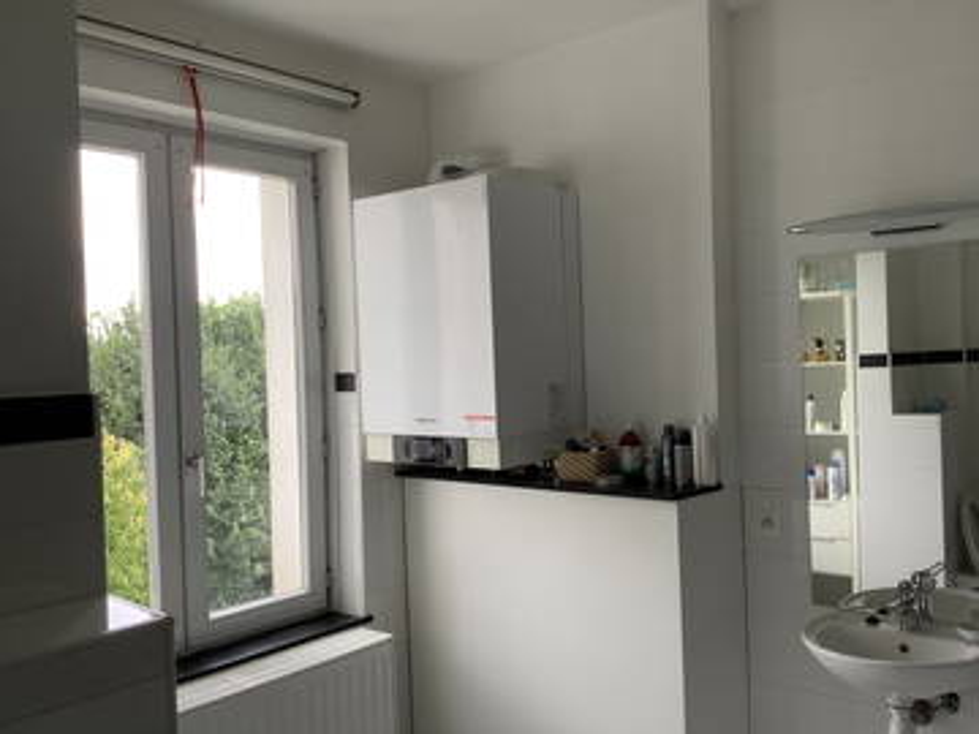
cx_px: 490
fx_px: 877
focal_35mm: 31
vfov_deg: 45.4
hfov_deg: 58.4
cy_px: 367
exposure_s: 1/100
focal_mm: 3.3
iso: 40
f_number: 2.4
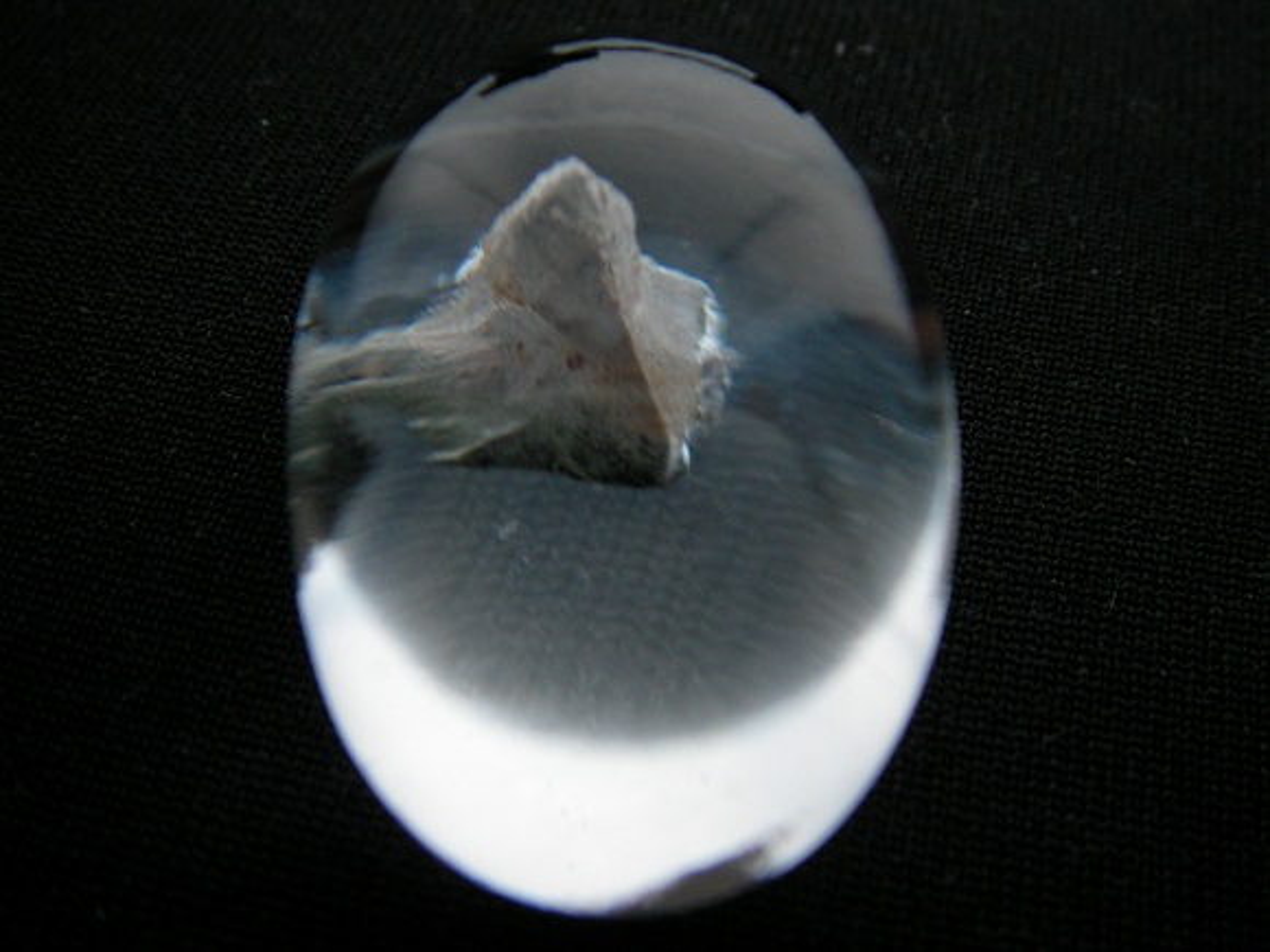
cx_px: 635
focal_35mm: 38
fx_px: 1394
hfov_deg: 49.0
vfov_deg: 37.7
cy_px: 476
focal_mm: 6.3
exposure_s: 1/27.5
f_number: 3.3
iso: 100
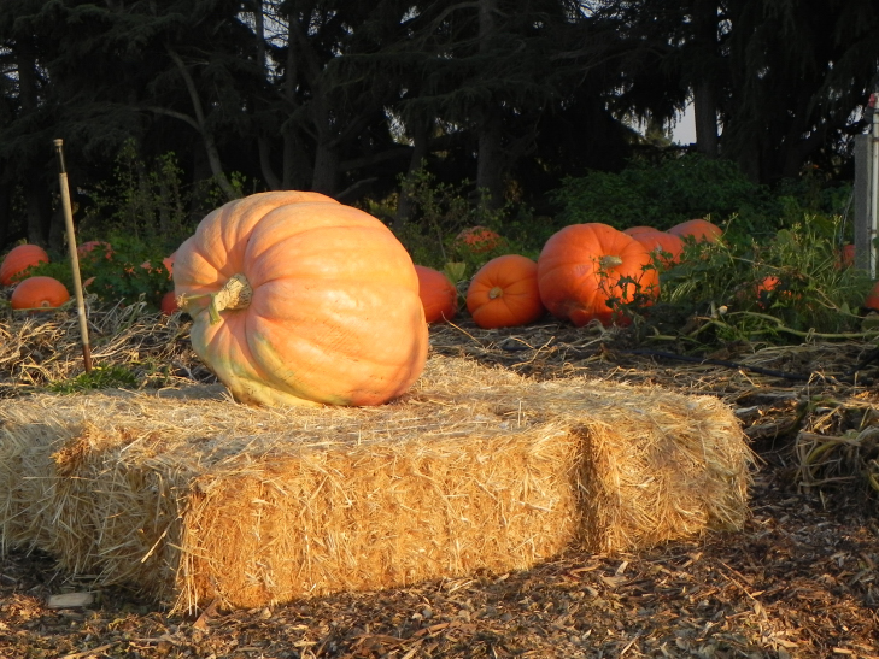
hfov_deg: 26.0
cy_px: 330
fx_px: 1905
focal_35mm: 75
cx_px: 440
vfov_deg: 19.6
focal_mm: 13.4
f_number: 5.6
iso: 160
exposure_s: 1/301
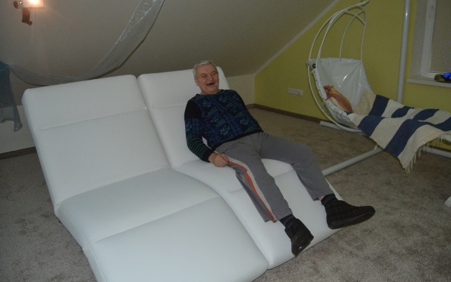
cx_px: 226
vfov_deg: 44.5
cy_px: 130
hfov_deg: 66.5
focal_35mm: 28
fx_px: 344
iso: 2200
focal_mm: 18
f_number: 3.5
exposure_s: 1/60
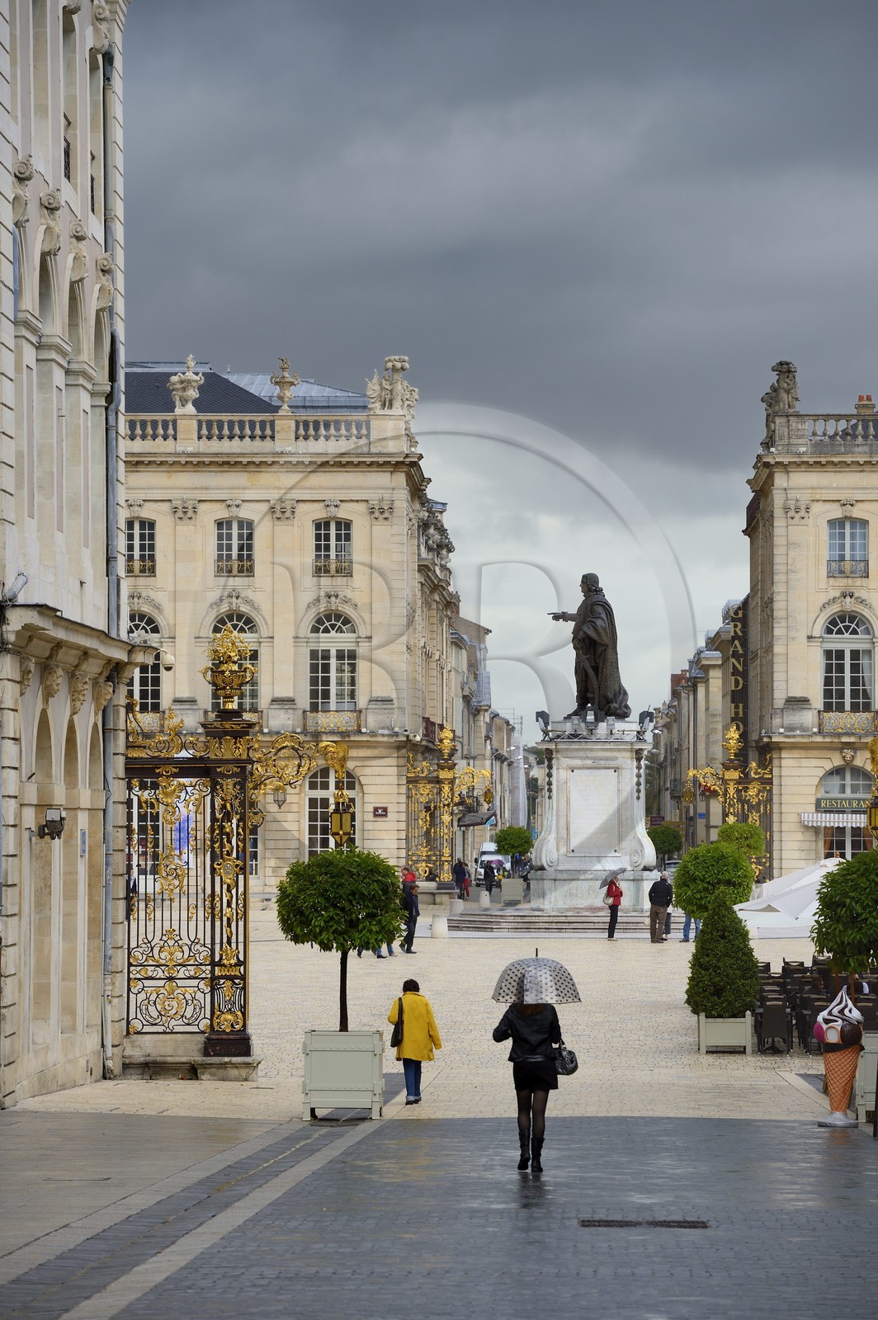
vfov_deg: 15.8
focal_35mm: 130
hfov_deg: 10.5
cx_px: 439
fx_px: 4764
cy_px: 660
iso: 200
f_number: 6.3
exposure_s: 1/200
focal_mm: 130
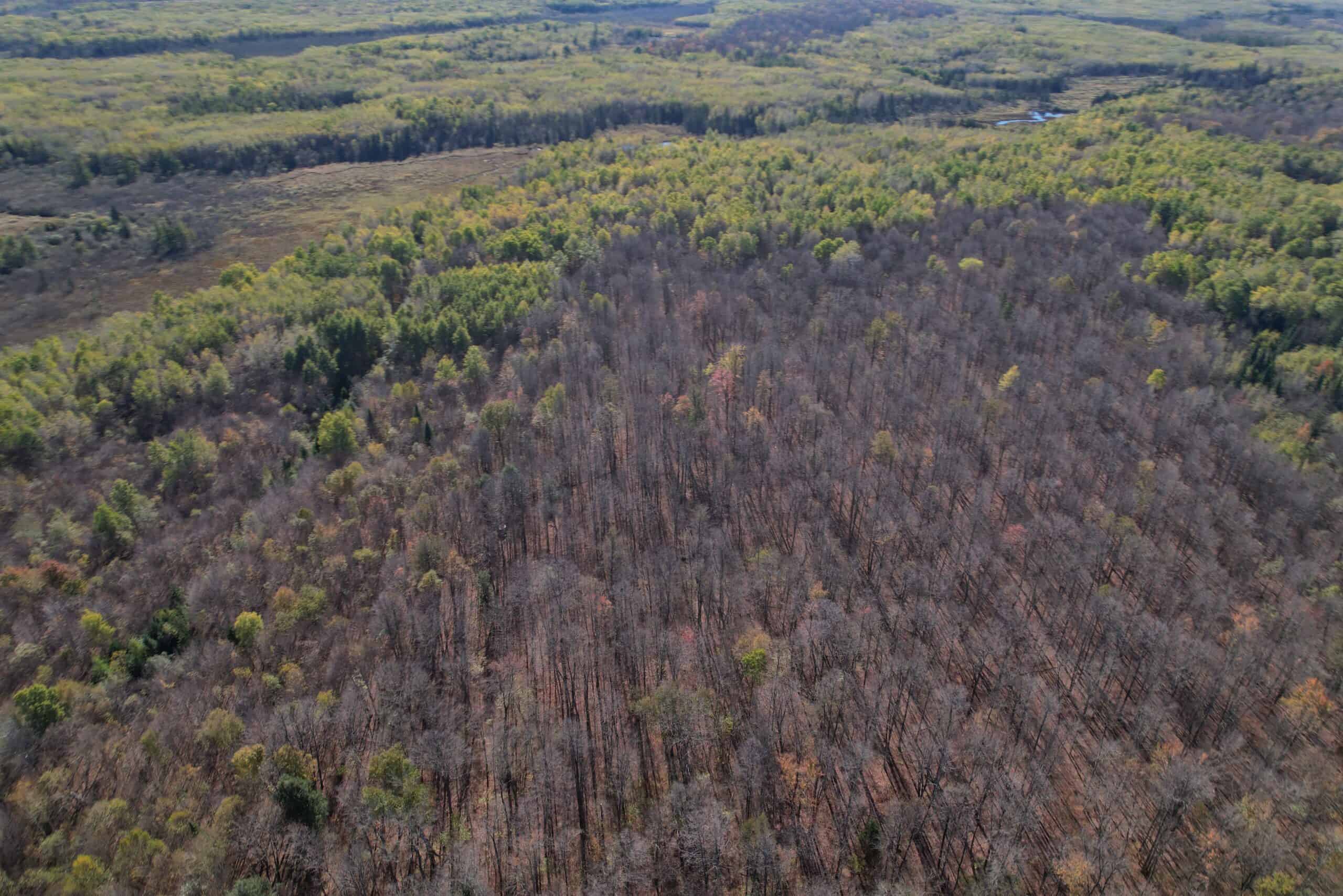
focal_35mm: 22
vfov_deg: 57.2
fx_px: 821
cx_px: 672
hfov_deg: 78.6
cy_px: 448
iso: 100
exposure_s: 1/30
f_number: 2.8
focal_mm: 8.38
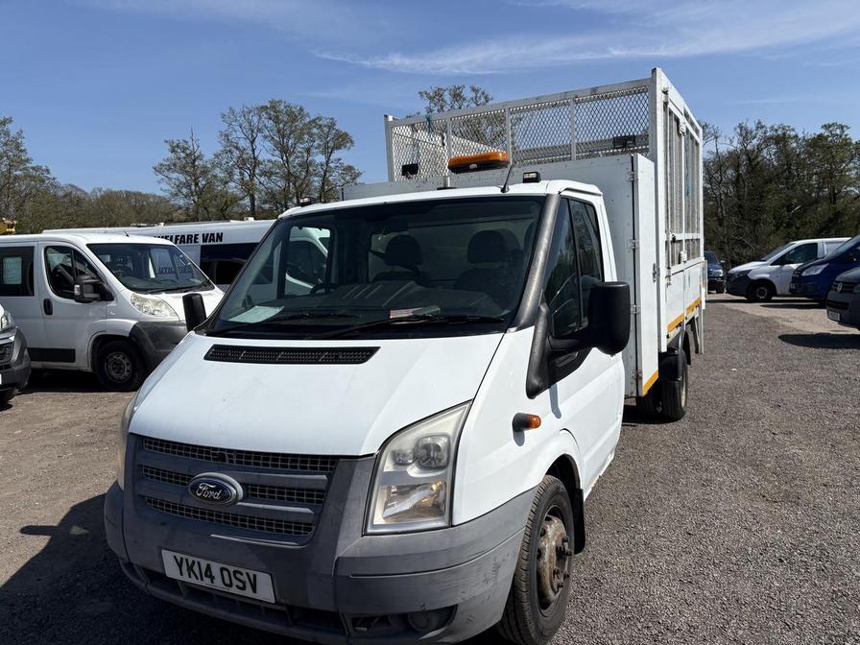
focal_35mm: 26
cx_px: 430
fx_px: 646
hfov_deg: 67.3
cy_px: 322
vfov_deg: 53.1
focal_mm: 5.96
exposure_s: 1/6993
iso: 50
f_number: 1.6
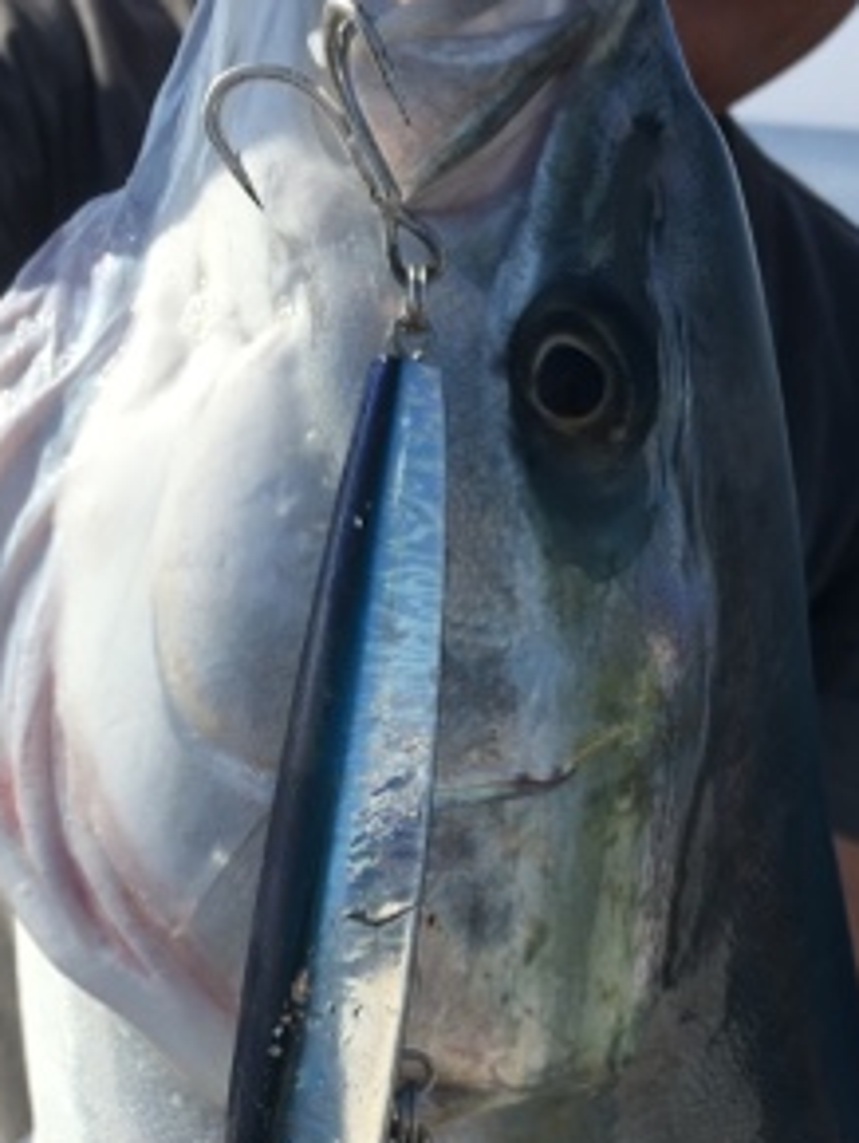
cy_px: 733
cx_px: 506
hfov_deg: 29.1
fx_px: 1652
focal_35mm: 50
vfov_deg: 37.9
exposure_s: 1/1570
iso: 25
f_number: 2.2
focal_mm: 4.15
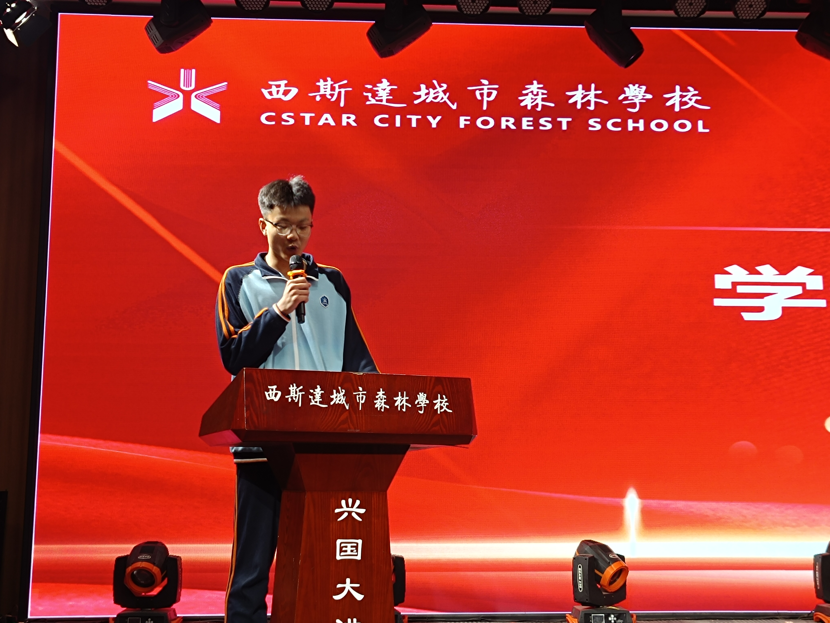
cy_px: 312
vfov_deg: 56.8
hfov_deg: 71.6
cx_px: 415
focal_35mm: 24
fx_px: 575
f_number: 1.88
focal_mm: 5.59
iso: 138
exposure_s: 1/101
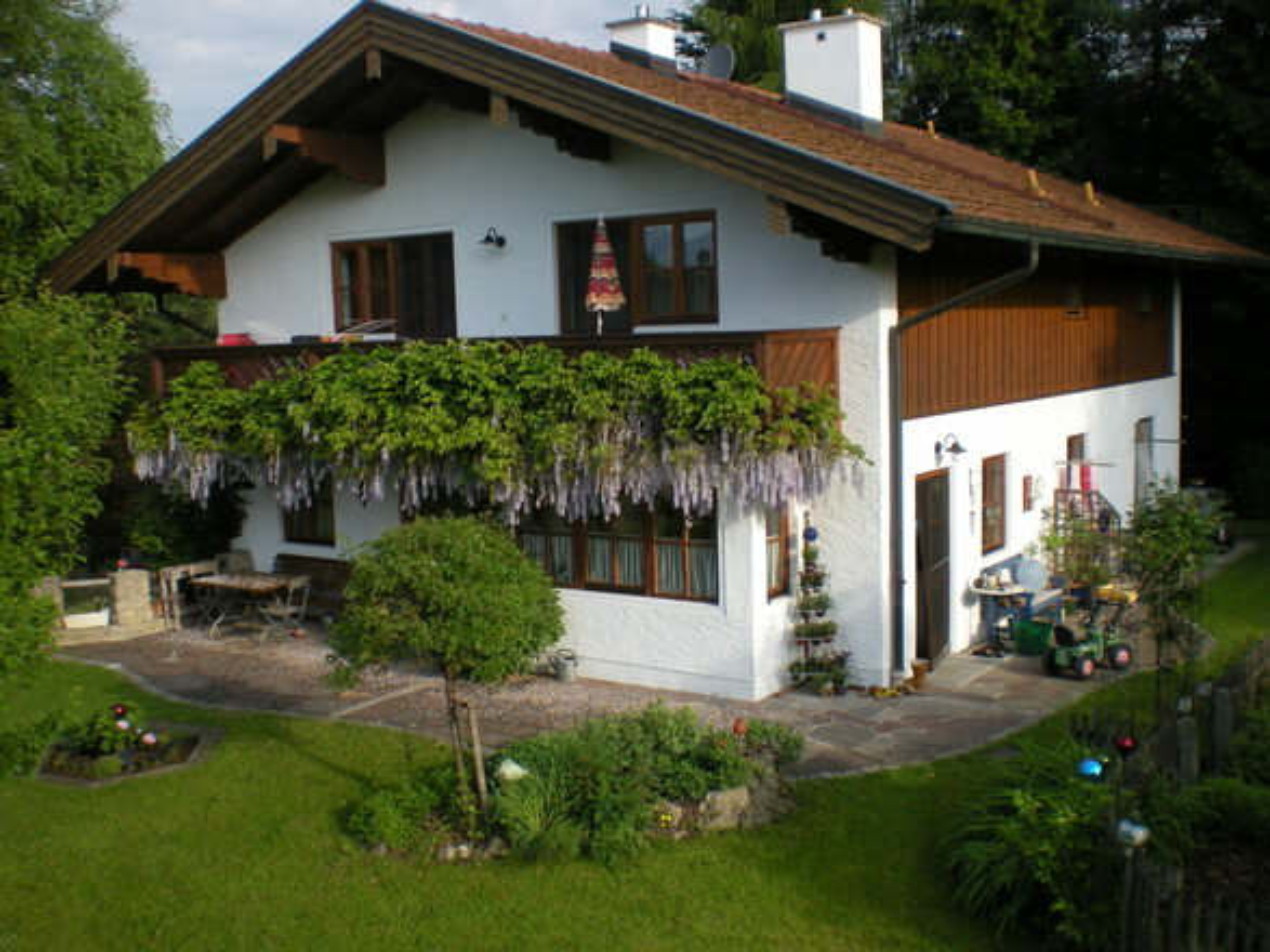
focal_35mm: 38
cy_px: 476
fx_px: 1394
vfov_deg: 37.7
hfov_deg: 49.0
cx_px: 635
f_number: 4.6
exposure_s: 1/183
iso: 64
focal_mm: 6.3
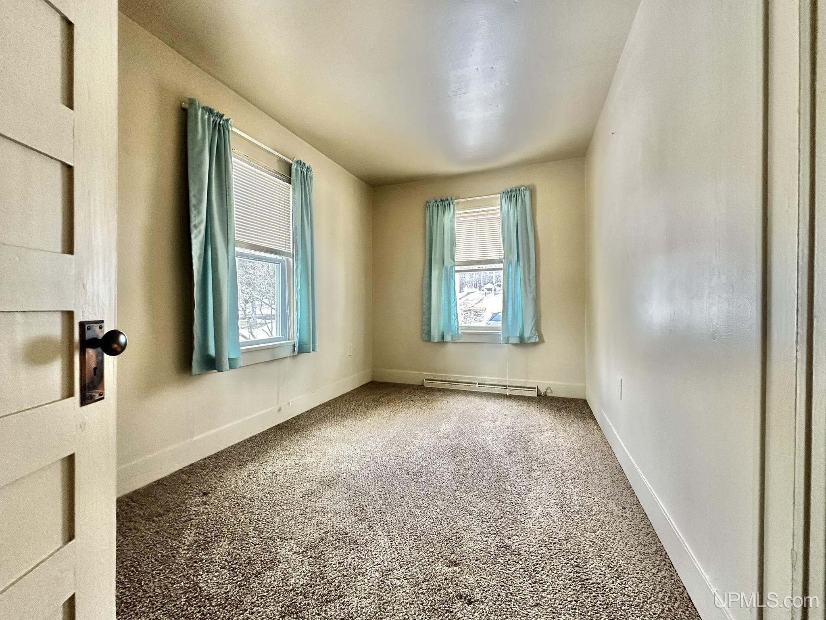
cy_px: 310
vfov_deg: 85.7
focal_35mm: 14
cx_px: 413
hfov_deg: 102.1
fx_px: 334
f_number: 2.2
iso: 250
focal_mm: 2.22
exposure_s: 1/99
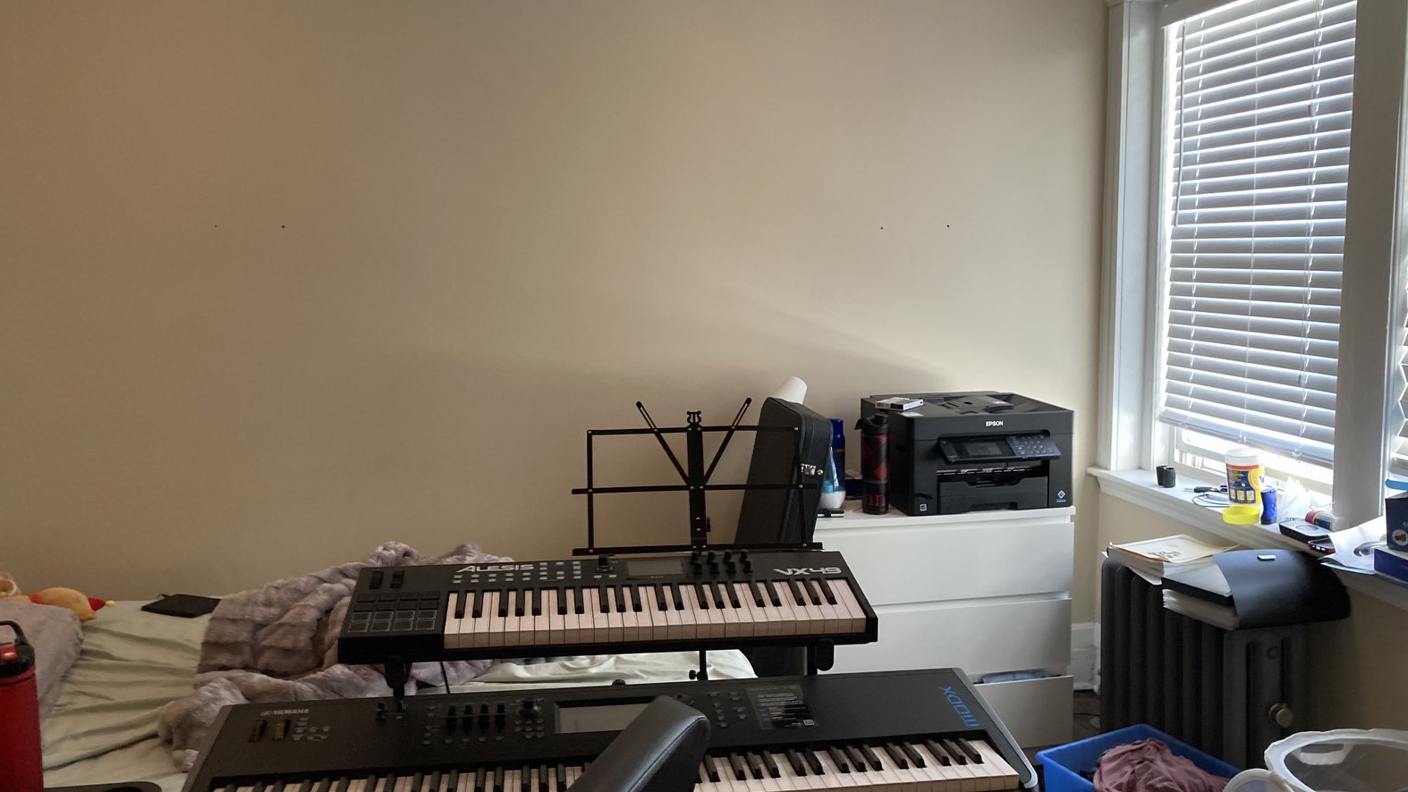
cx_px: 704
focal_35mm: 31
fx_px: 1158
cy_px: 333
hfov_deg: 62.6
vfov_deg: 37.7
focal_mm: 3.99
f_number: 1.8
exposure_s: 1/60
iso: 160
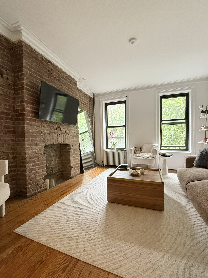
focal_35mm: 16
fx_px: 128
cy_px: 144
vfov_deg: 94.5
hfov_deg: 78.1
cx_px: 105
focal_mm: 2.22
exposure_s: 1/99
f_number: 2.2
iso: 200
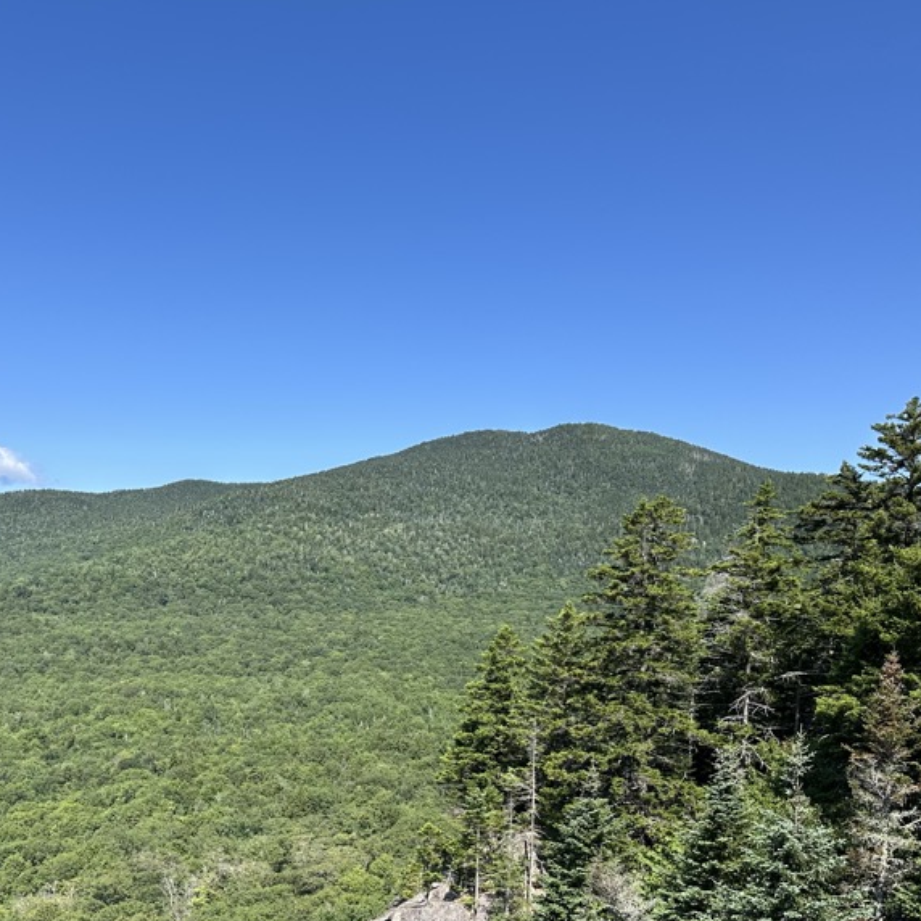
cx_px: 317
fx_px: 1144
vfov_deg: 43.3
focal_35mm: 38
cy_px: 604
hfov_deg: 43.3
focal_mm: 6.86
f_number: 1.78
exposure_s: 1/3058
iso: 80
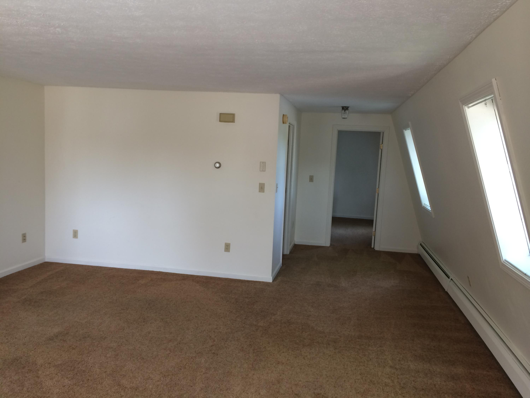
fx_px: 459
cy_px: 199
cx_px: 265
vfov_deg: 46.8
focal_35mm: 30
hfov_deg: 60.0
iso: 100
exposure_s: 1/33
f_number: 2.2
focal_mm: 4.12
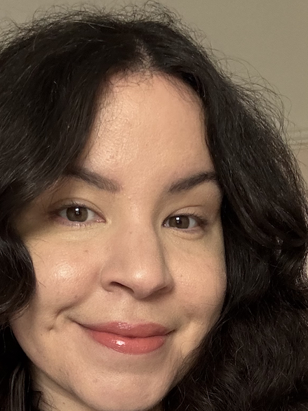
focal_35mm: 60
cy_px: 373
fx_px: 712
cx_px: 146
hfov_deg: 24.4
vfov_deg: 30.7
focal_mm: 2.69
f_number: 1.9
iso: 320
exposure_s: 1/51
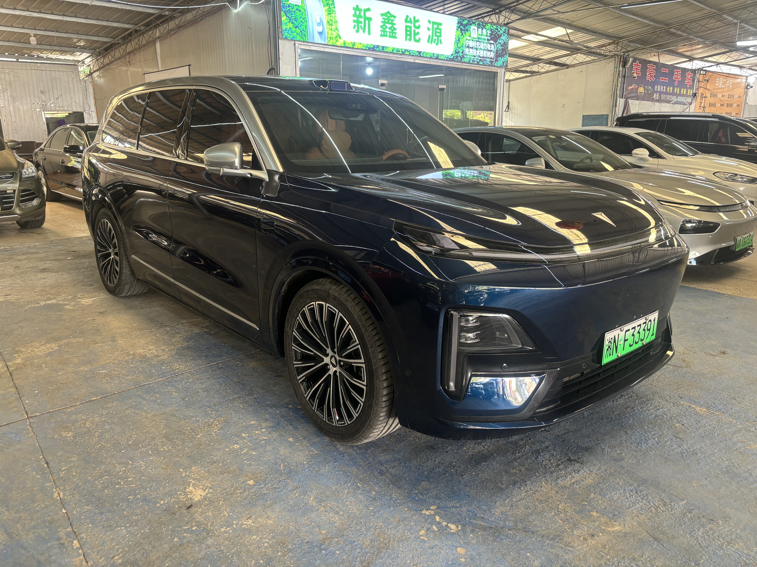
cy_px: 284
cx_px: 378
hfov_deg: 67.3
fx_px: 569
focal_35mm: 26
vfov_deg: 53.1
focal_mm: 5.96
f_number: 1.6
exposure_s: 1/50
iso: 125
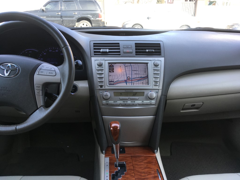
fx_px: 201
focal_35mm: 29
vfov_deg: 48.2
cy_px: 90
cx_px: 120
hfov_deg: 61.7
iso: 32
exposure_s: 1/120
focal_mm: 4.15
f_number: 2.2
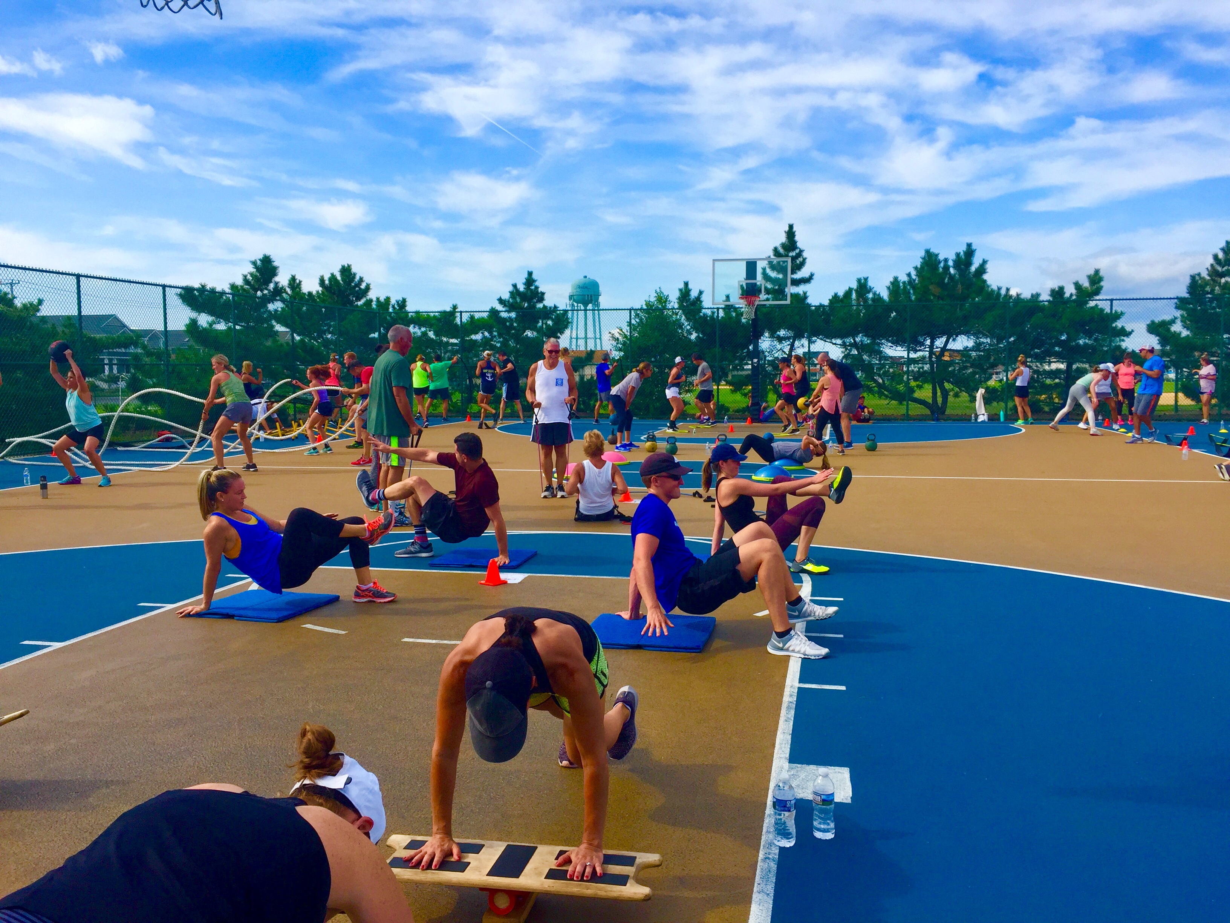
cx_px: 615
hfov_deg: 61.7
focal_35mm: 29
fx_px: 1030
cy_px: 462
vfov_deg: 48.2
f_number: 2.2
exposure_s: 1/1647
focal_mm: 4.15
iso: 32
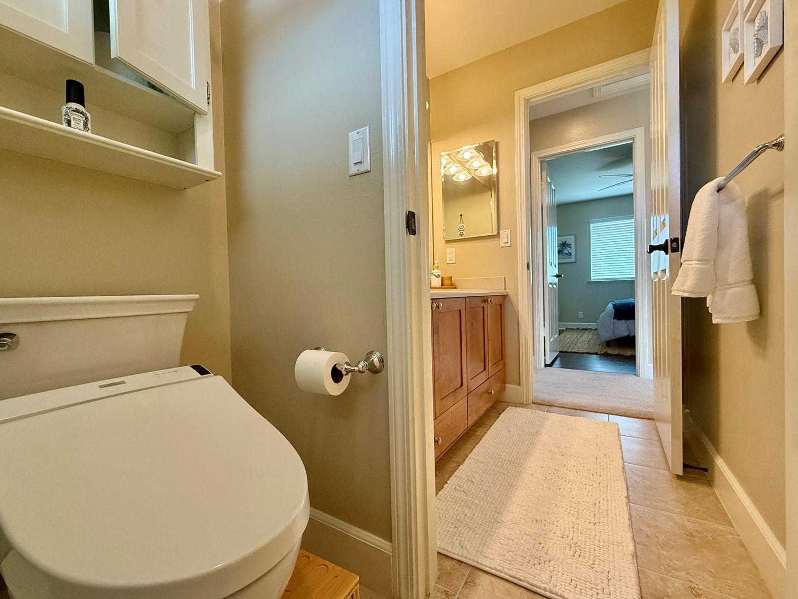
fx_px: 346
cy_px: 301
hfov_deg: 98.2
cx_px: 391
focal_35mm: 15
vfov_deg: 81.8
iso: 400
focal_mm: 2.22
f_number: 2.2
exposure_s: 1/120
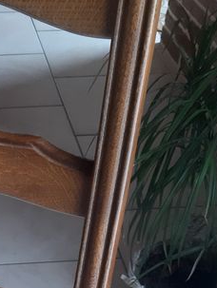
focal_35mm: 89
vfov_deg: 20.8
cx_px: -67
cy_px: 322
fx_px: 742
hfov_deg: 15.8
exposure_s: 1/50
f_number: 1.7
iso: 200
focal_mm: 3.93
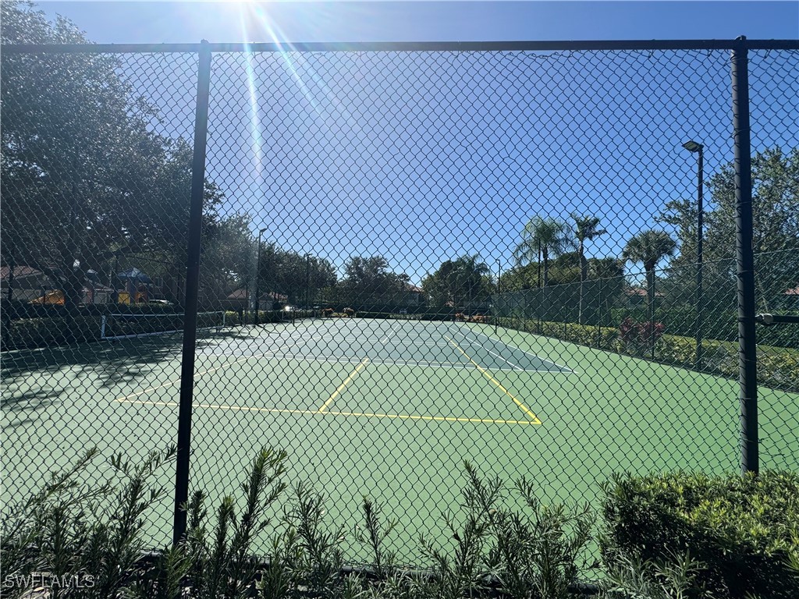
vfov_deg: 85.7
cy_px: 300
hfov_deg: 102.1
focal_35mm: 14
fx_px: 323
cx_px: 400
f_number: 2.2
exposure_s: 1/3247
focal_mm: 2.22
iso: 50
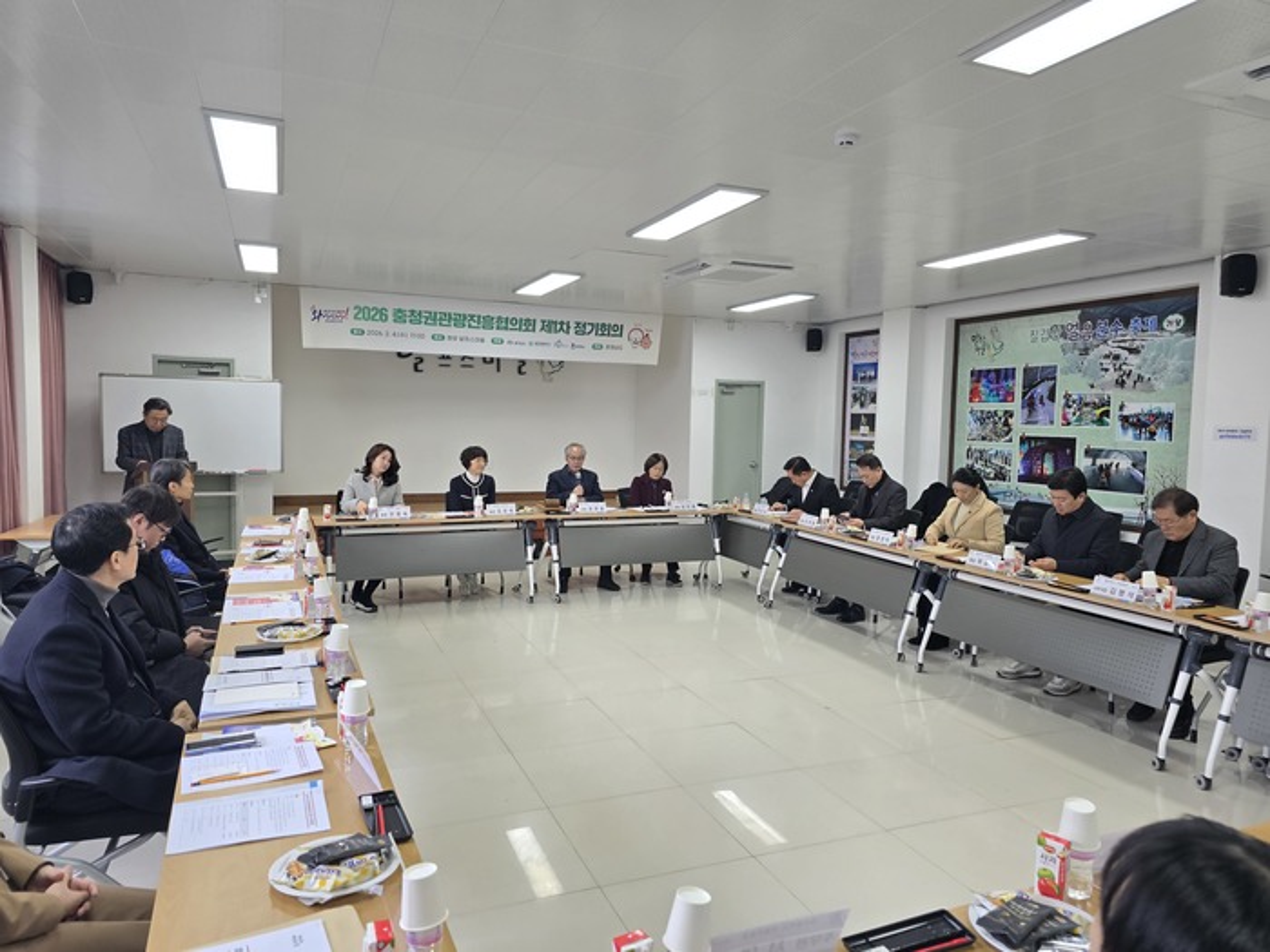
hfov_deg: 73.9
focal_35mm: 23
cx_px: 635
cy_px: 476
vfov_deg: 58.9
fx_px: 844
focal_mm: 6.3
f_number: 1.7
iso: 50
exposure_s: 1/120
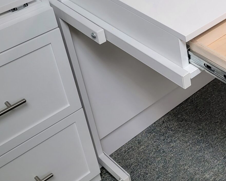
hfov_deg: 25.1
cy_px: -1
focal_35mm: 68
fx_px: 455
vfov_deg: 21.7
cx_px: 271
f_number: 1.8
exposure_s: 1/120
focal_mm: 6.7
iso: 250
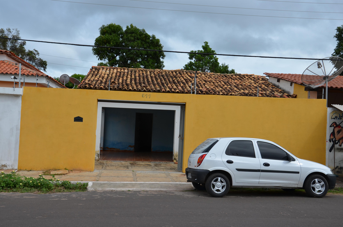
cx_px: 172
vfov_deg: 31.8
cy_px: 114
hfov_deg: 46.5
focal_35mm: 42
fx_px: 399
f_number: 8
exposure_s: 1/250
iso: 100
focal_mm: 28
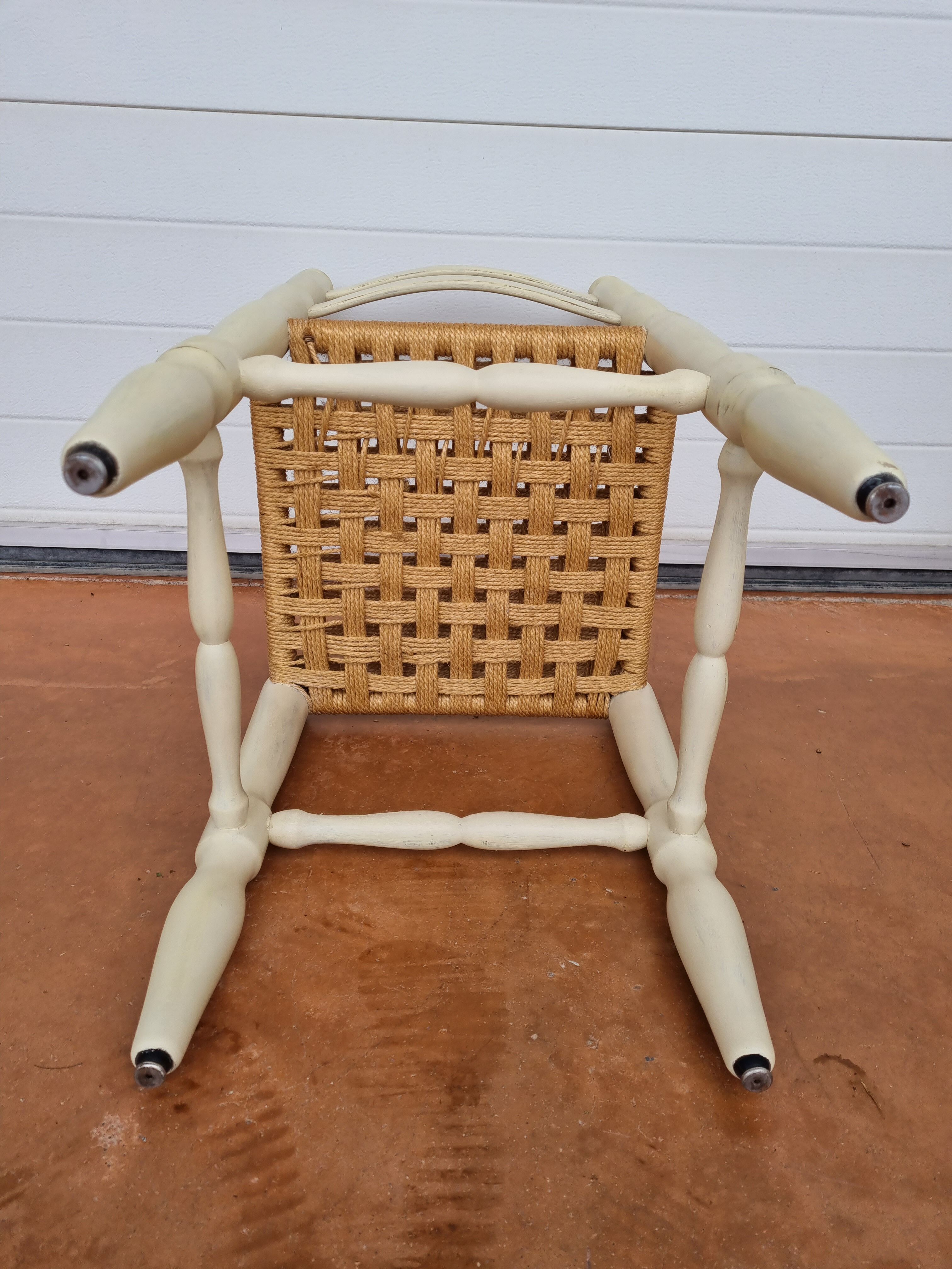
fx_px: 953
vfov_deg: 67.3
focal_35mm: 26
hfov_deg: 53.1
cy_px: 634
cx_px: 476
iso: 50
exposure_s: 1/367
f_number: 1.8
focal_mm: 5.4
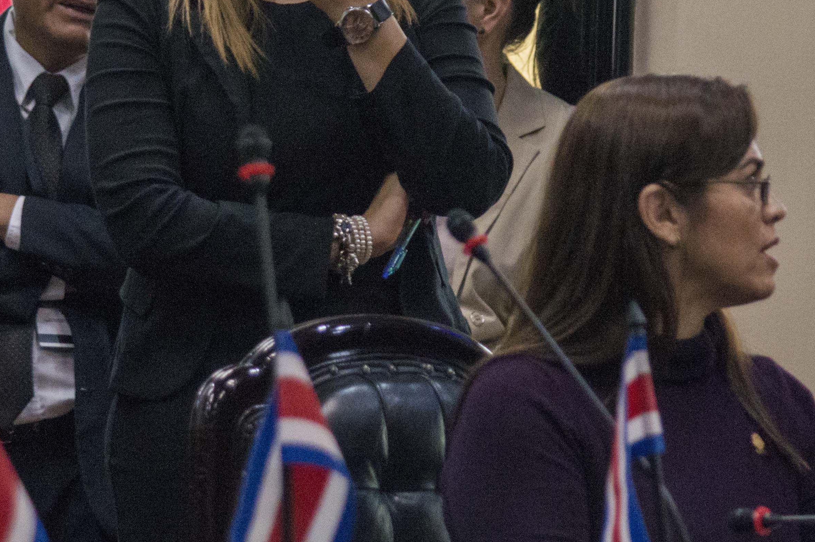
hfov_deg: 4.9
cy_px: 89
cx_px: 266
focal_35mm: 418
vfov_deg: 3.3
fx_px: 9454
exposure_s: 1/125
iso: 3200
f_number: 4.8
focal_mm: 110
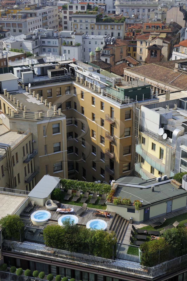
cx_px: 94
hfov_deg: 25.9
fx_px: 406
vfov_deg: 38.2
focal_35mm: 52
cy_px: 140
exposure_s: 1/200
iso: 200
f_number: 11
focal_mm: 52
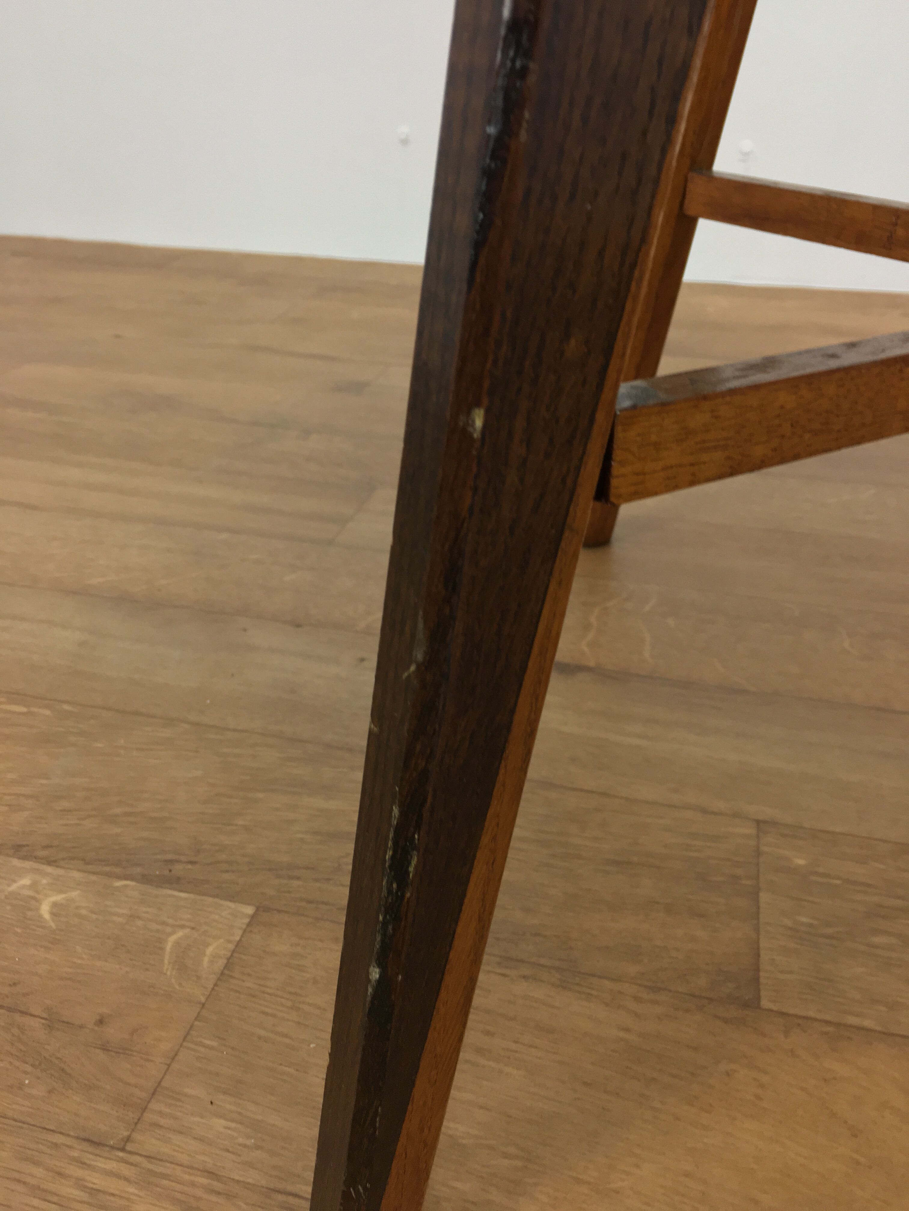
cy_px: 606
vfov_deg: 61.7
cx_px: 454
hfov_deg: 48.2
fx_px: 1015
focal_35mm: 29
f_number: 2.2
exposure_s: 1/33
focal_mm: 4.15
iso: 64
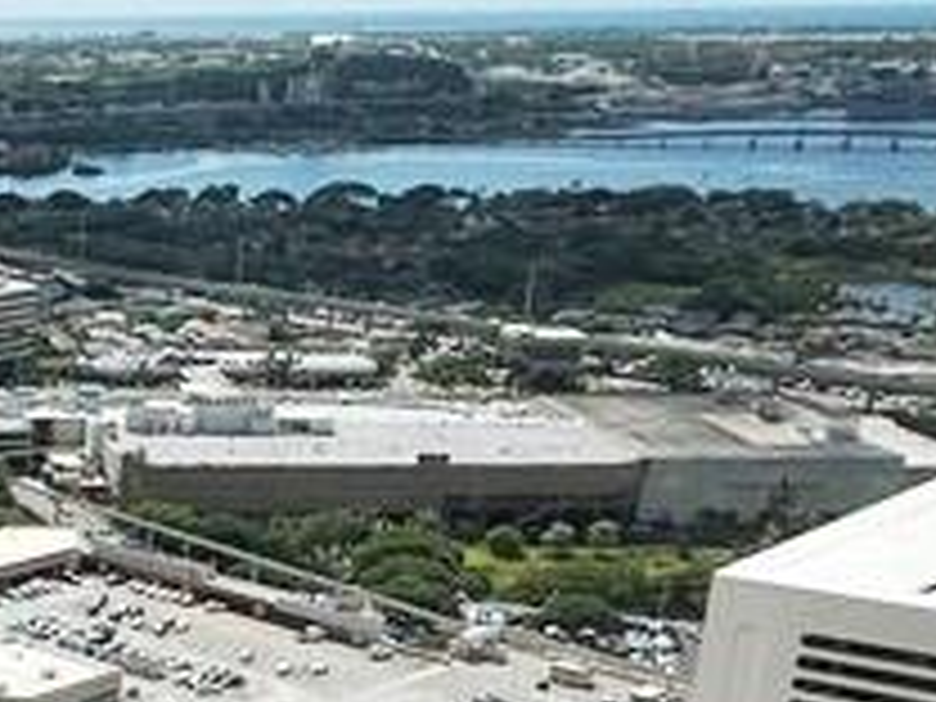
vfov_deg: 19.9
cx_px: -306
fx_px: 1866
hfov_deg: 24.3
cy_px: 860
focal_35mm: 69
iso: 50
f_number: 2.2
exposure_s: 1/3300
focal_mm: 2.22
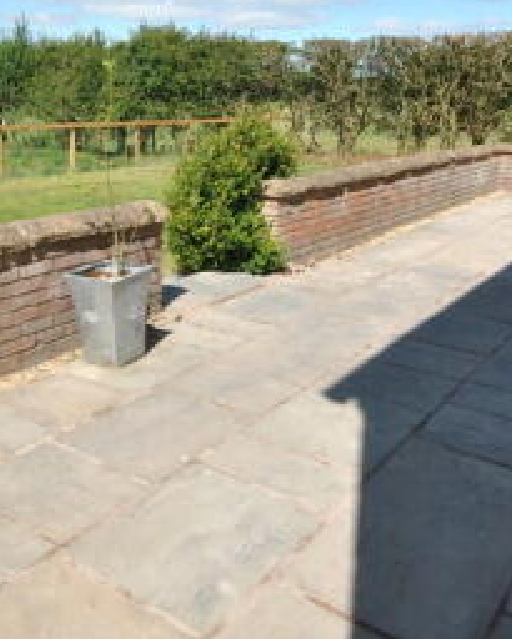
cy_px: 171
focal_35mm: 36
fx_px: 681
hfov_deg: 40.7
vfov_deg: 48.6
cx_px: 171
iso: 100
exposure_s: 1/200
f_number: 9
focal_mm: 10
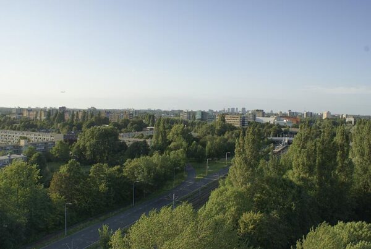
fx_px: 310
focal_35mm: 30
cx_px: 186
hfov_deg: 61.9
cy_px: 124
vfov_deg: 43.7
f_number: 10
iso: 100
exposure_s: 1/125
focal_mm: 20
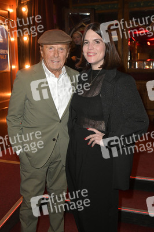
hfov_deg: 35.0
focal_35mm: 38
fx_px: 244
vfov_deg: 50.7
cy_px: 116
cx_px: 77
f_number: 6.3
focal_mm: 38
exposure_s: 1/200
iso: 2500
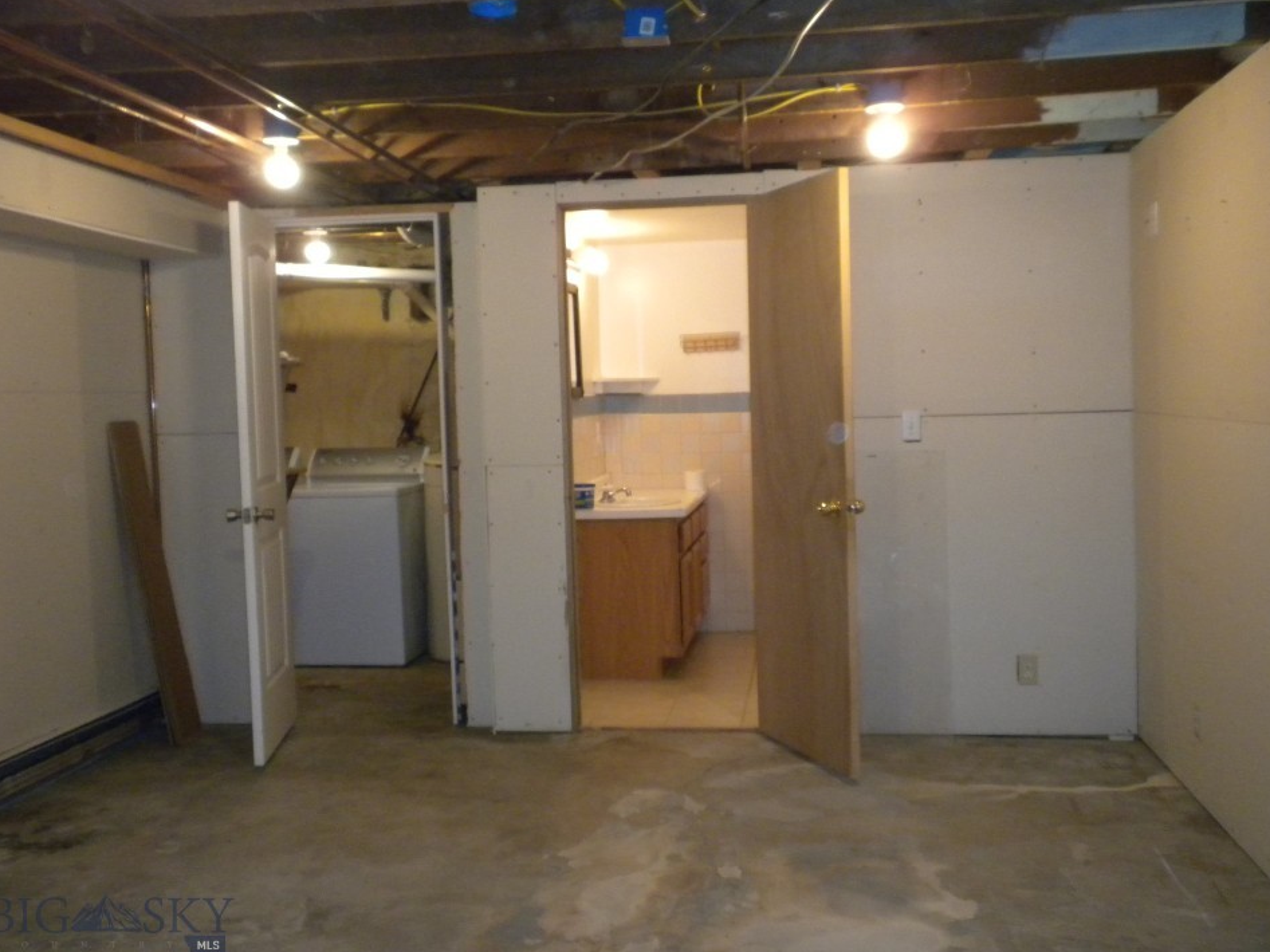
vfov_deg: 35.9
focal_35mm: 40
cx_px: 660
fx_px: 1467
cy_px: 459
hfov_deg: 46.8
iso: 400
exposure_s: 1/44.1
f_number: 3.5
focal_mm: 6.6
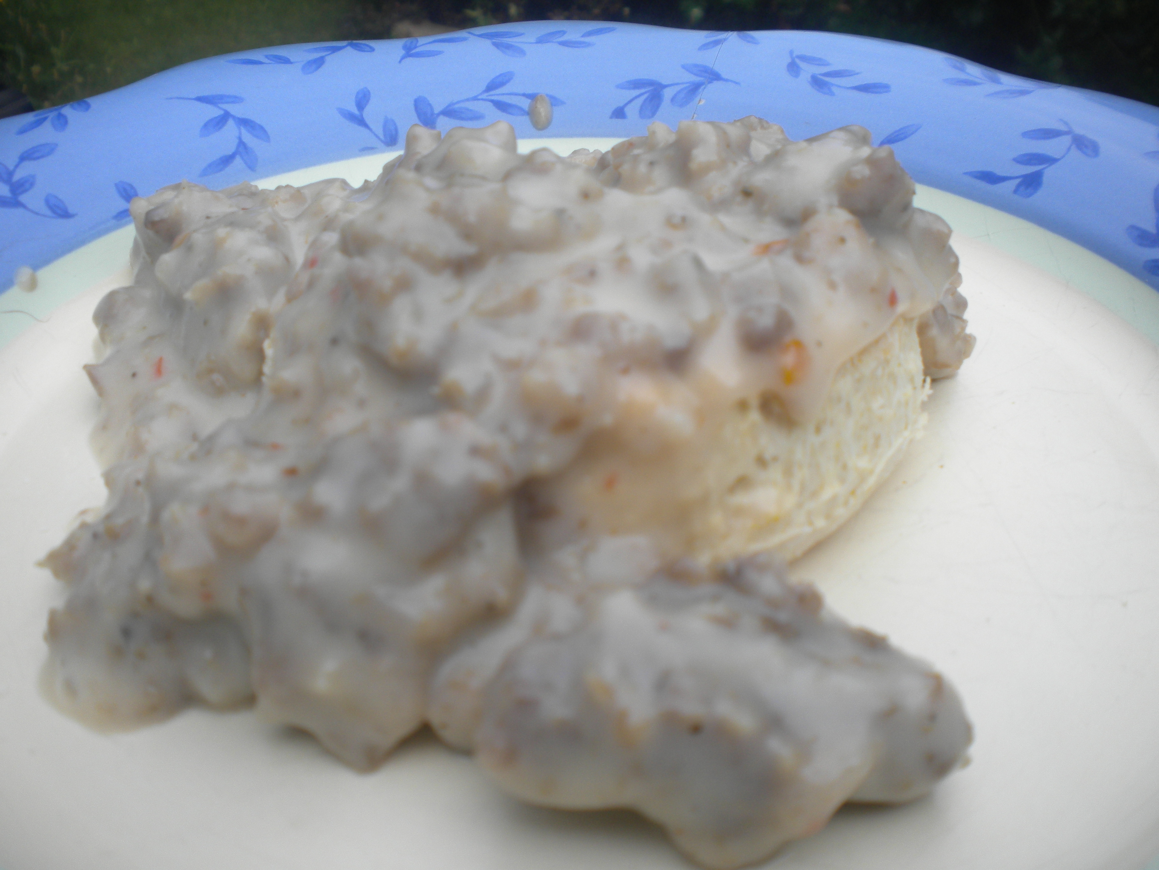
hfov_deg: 52.6
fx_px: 1172
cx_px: 580
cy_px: 435
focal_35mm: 35
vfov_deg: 40.7
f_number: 4.6
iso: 80
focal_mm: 6.3
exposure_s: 1/244
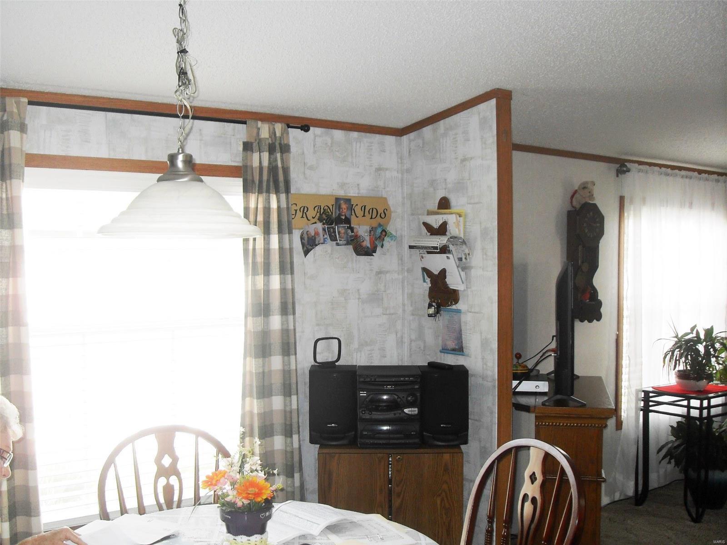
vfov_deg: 38.7
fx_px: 777
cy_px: 272
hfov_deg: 50.1
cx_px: 364
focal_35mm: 37
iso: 100
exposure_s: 1/45
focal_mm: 6.3
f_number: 2.8
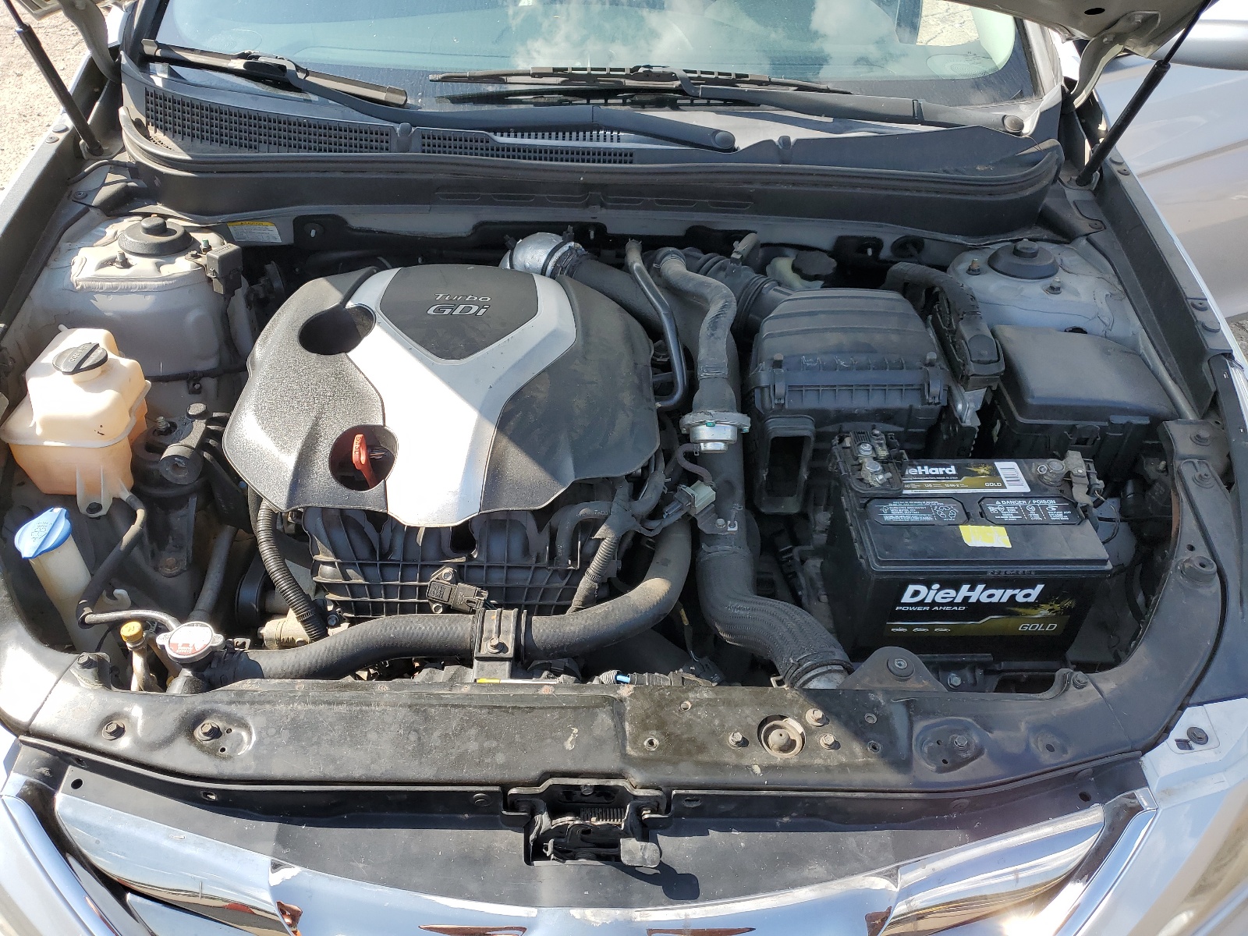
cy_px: 468
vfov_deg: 53.1
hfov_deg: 67.3
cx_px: 624
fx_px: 937
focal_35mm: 26
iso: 50
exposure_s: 1/909
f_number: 1.5
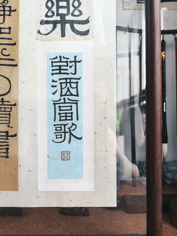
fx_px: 184
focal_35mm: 27
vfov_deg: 65.3
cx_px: 88
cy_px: 118
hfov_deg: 51.3
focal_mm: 5.75
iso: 125
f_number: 2
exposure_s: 1/100
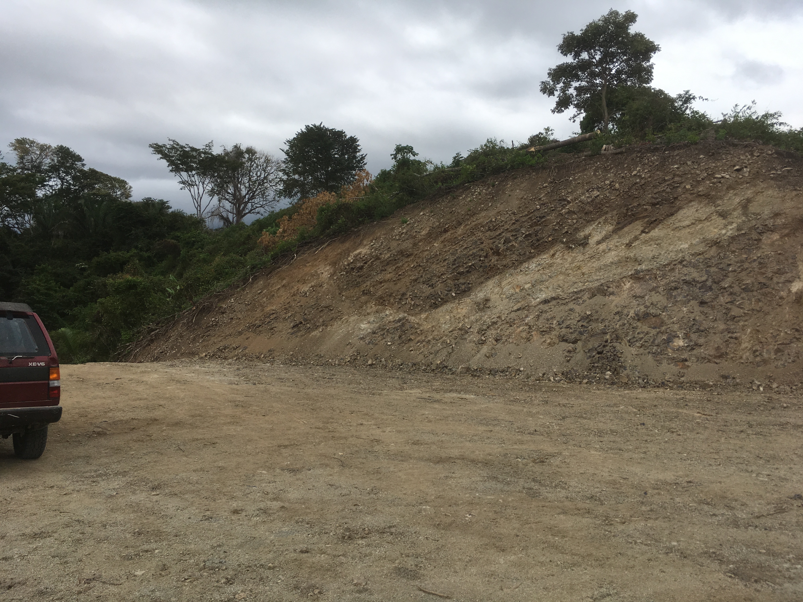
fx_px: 673
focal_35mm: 29
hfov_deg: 61.7
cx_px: 402
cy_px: 301
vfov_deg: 48.2
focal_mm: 4.15
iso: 25
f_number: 2.2
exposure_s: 1/1350
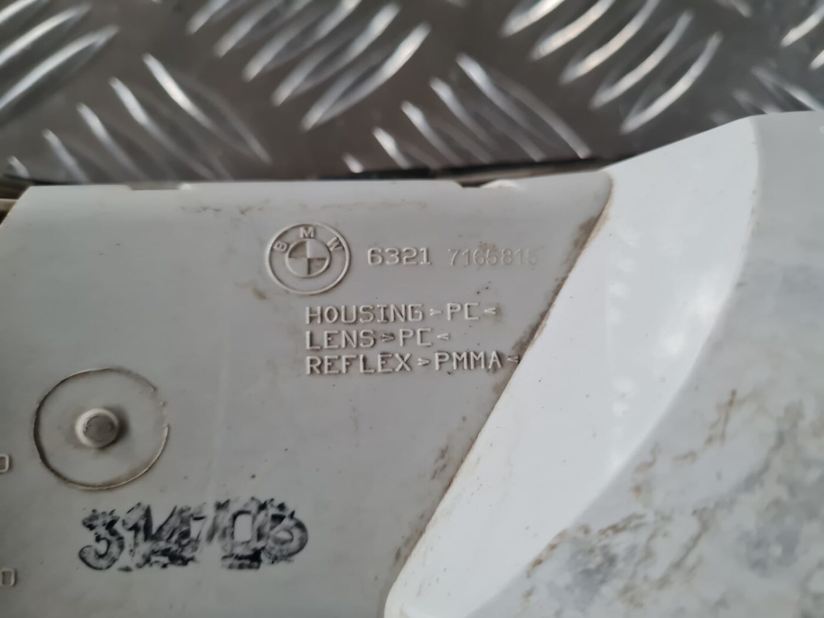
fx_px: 619
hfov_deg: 67.3
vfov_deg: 53.1
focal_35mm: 26
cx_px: 412
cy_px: 309
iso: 250
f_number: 1.8
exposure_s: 1/50
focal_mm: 5.4
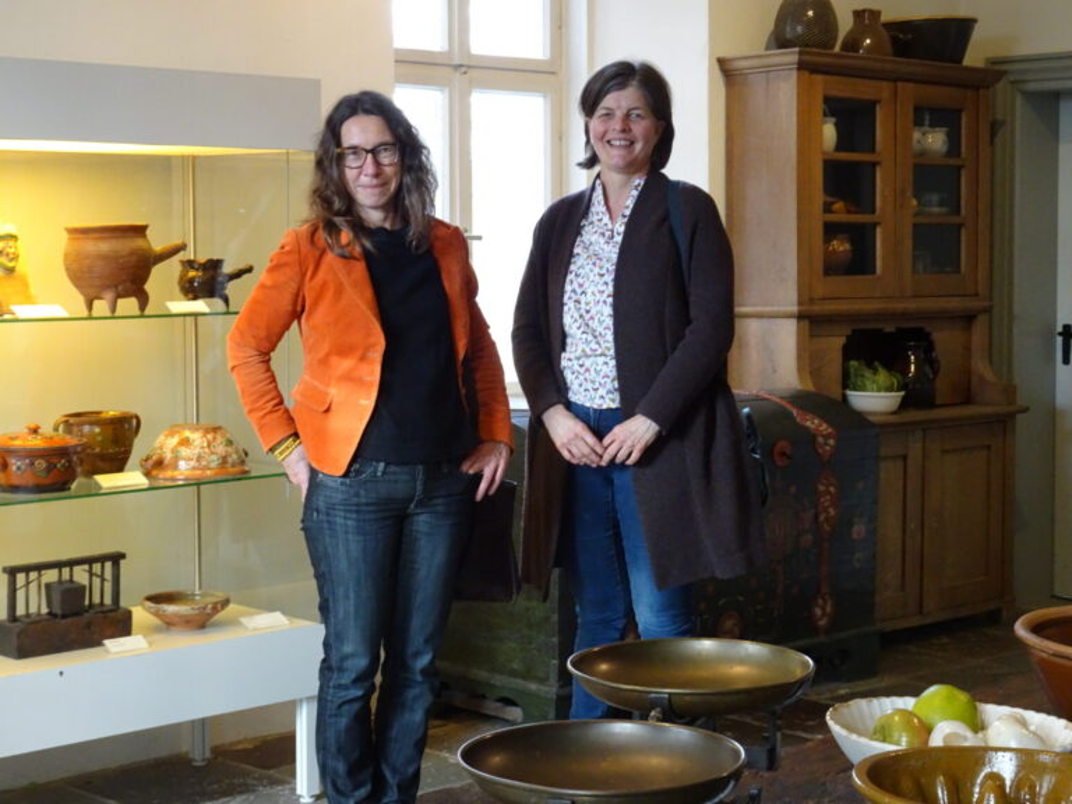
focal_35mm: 58
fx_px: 1796
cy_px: 402
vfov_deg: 25.2
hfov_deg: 33.2
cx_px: 536
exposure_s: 1/30
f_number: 4.5
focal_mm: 9.87
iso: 800
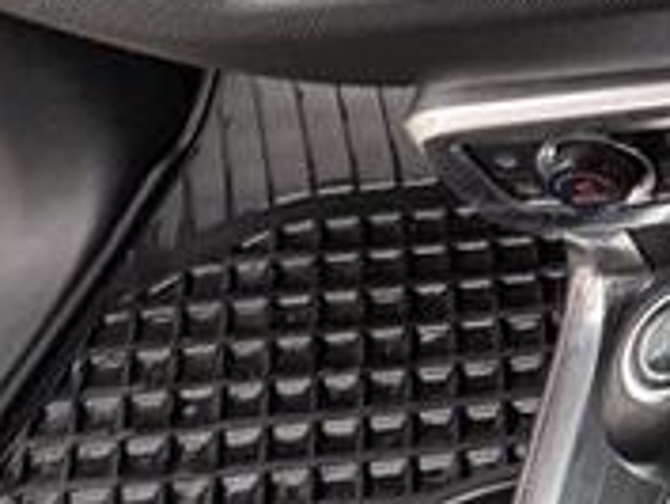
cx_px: 1480
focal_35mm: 71
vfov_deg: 16.1
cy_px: -508
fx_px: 1375
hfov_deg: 16.6
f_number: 2.2
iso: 250
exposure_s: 1/55
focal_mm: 2.22
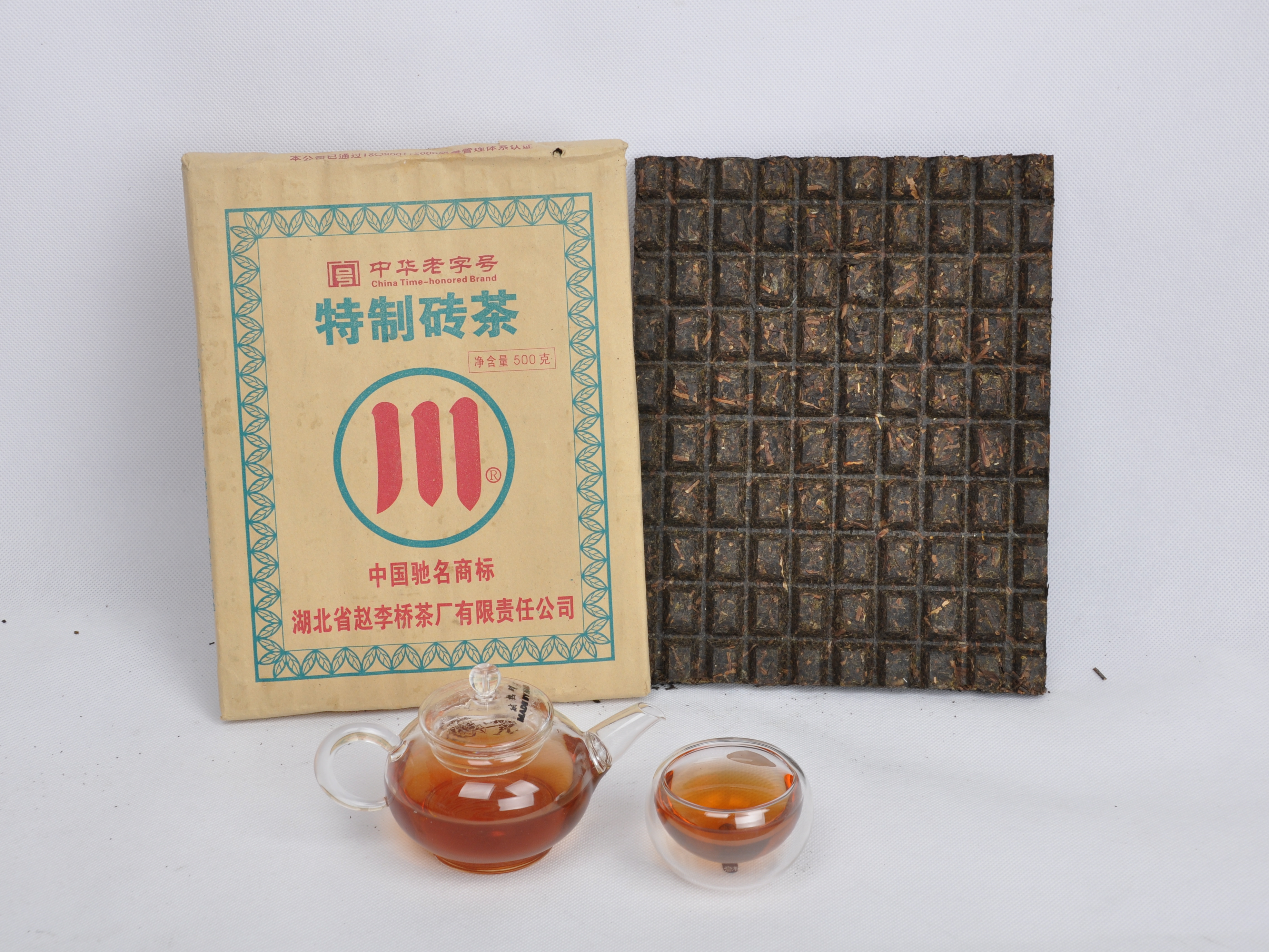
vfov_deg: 19.5
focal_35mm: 76
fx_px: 2770
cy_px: 476
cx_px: 628
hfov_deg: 25.8
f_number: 10
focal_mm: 45
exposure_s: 1/125
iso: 200
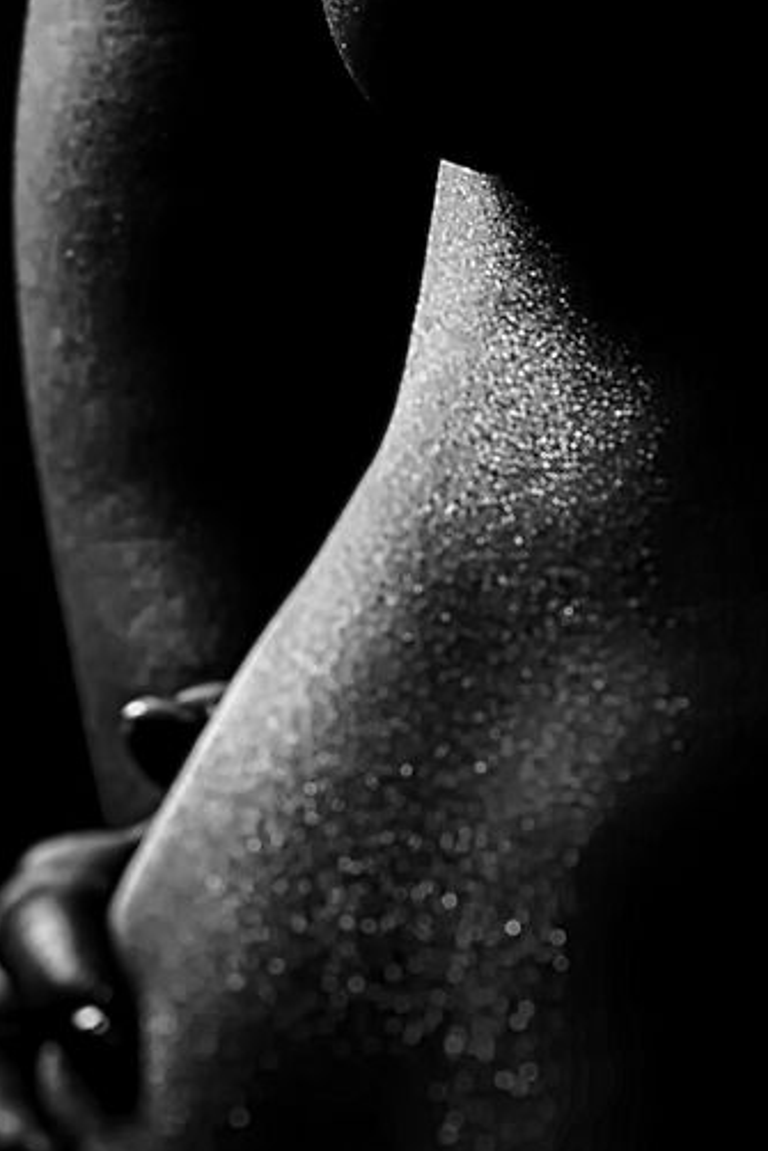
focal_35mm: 609
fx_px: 19486
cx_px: 1249
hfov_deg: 2.3
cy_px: 170
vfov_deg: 3.4
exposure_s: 1/100
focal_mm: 85
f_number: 3.2
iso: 400
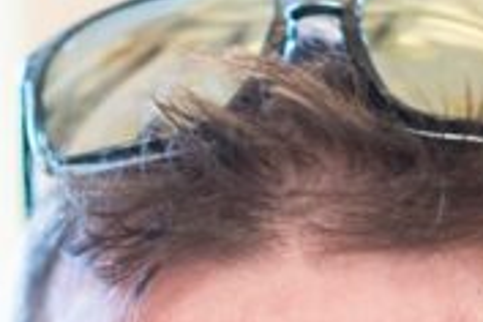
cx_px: 85
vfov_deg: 3.7
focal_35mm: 368
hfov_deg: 5.6
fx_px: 4937
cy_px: 610
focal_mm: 85
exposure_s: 1/250
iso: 1000
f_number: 1.4
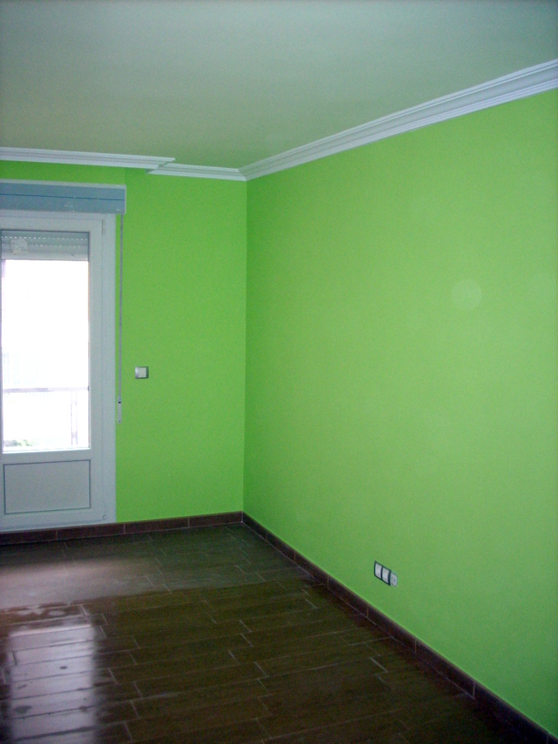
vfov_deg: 50.1
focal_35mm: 37
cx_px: 279
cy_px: 372
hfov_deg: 38.7
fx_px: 795
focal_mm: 6.2
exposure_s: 1/60
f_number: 2.8
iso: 400
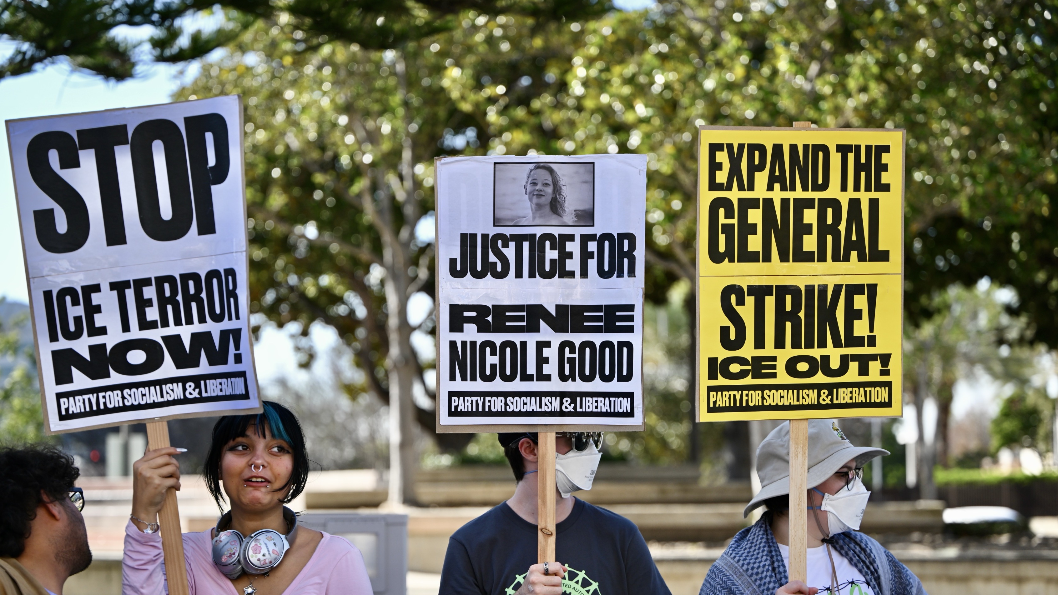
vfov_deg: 15.5
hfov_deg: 27.2
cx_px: 520
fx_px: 2188
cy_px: 350
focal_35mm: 78
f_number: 2.8
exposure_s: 1/1600
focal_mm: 72
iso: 200
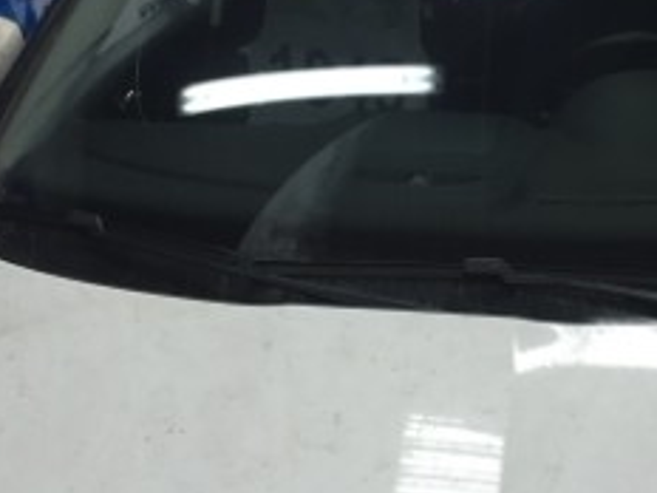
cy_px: 113
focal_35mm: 50
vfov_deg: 28.6
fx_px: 949
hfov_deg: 37.9
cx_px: 413
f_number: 2.2
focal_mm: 4.15
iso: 80
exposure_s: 1/33
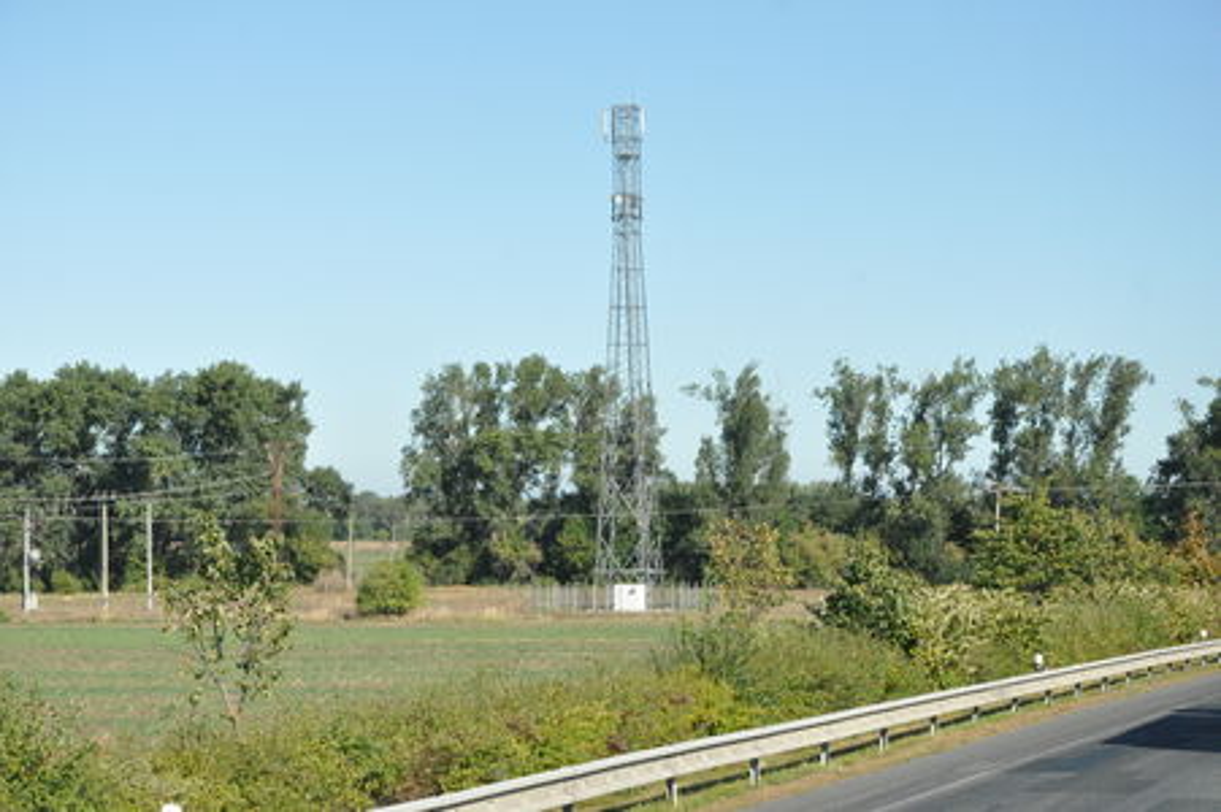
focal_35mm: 93
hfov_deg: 21.9
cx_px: 610
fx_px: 3152
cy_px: 406
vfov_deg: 14.7
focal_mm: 62
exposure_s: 1/2500
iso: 1600
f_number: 9
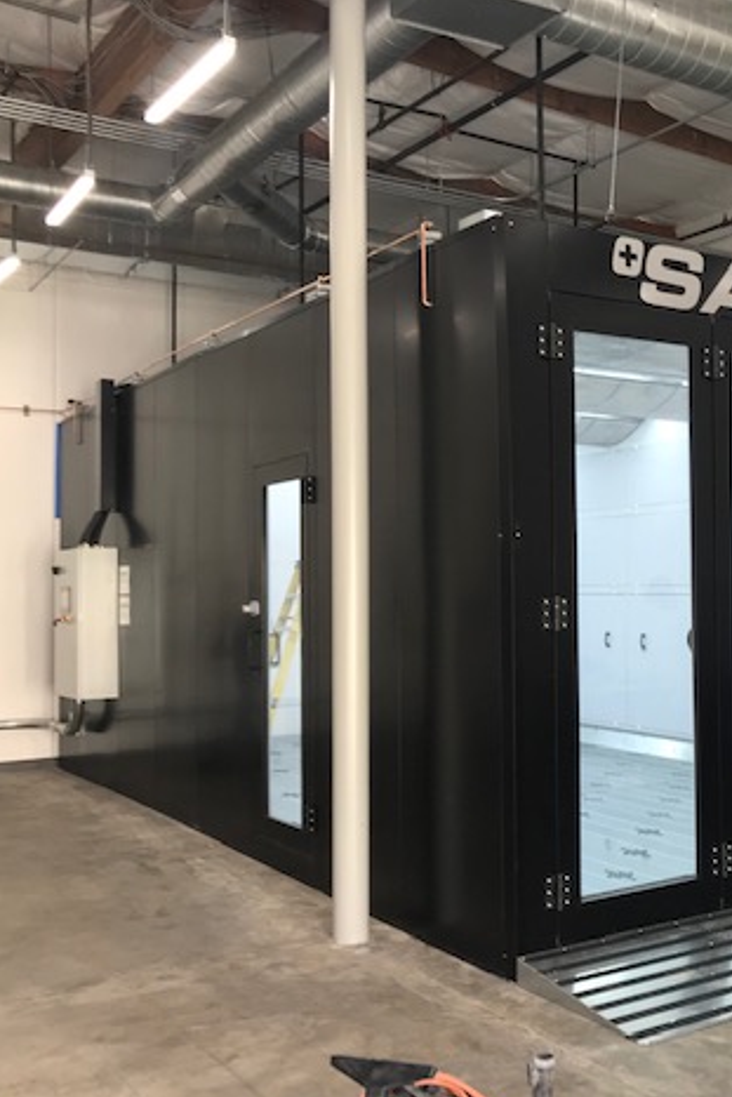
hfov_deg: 31.8
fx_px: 1219
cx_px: 657
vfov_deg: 48.4
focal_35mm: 40
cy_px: 556
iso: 25
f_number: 1.8
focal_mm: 3.99
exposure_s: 1/60
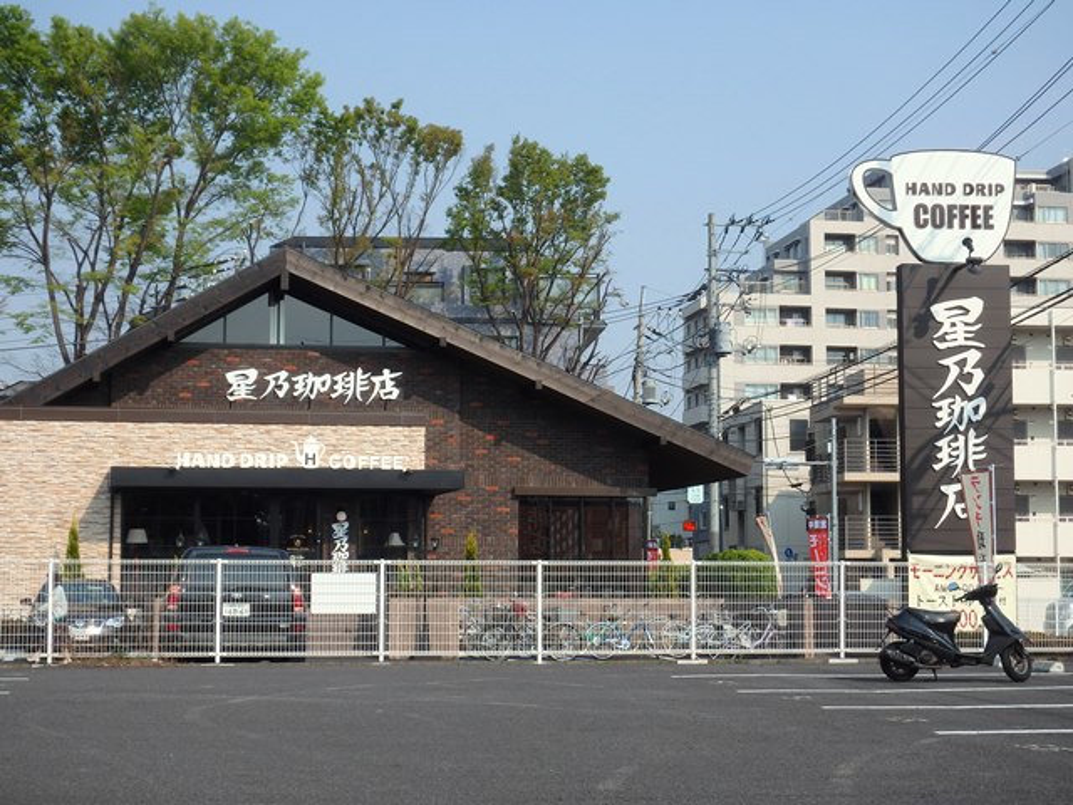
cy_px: 402
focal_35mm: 61
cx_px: 536
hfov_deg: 31.7
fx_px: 1891
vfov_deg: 24.0
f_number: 5.1
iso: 125
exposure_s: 1/640
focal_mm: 10.9
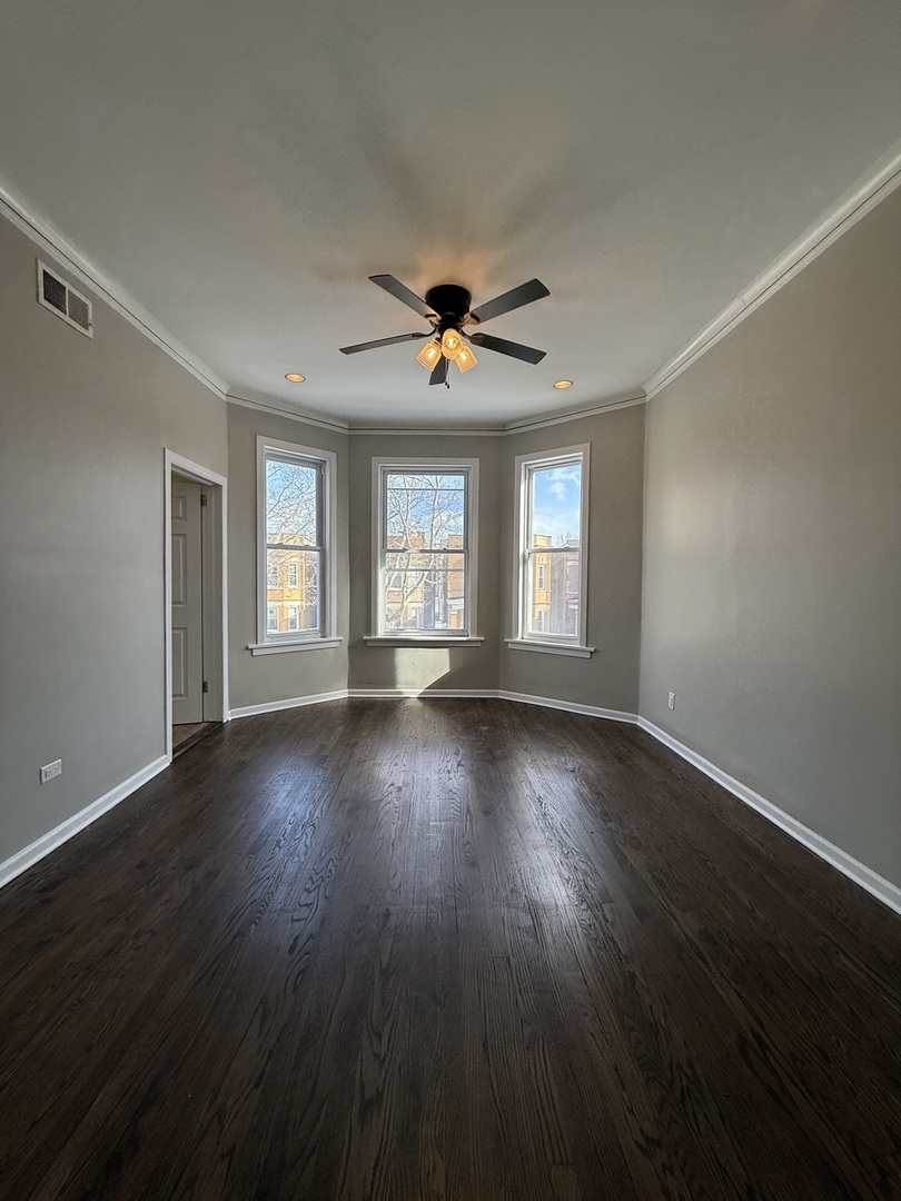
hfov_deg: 85.7
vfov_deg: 102.1
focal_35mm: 14
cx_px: 450
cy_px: 600
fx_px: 486
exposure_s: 1/383
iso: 64
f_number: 2.2
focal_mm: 2.22
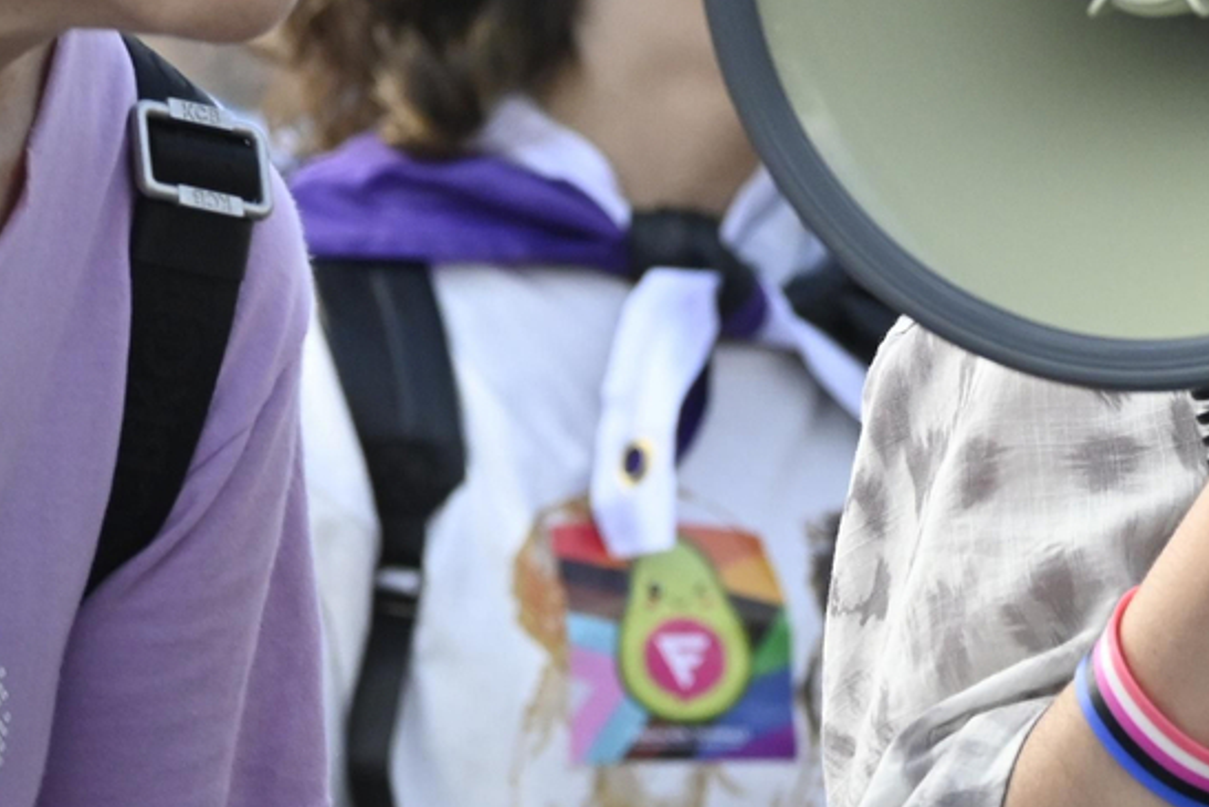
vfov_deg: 2.7
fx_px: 16945
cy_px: -201
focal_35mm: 504
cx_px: 1567
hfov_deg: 4.1
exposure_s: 1/1000
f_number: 5.6
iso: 1000
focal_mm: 115
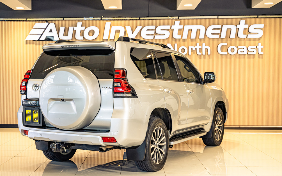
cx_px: 140
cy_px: 87
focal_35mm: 56
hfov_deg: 36.3
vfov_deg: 23.1
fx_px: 430
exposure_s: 1/125
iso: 500
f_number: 4
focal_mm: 54
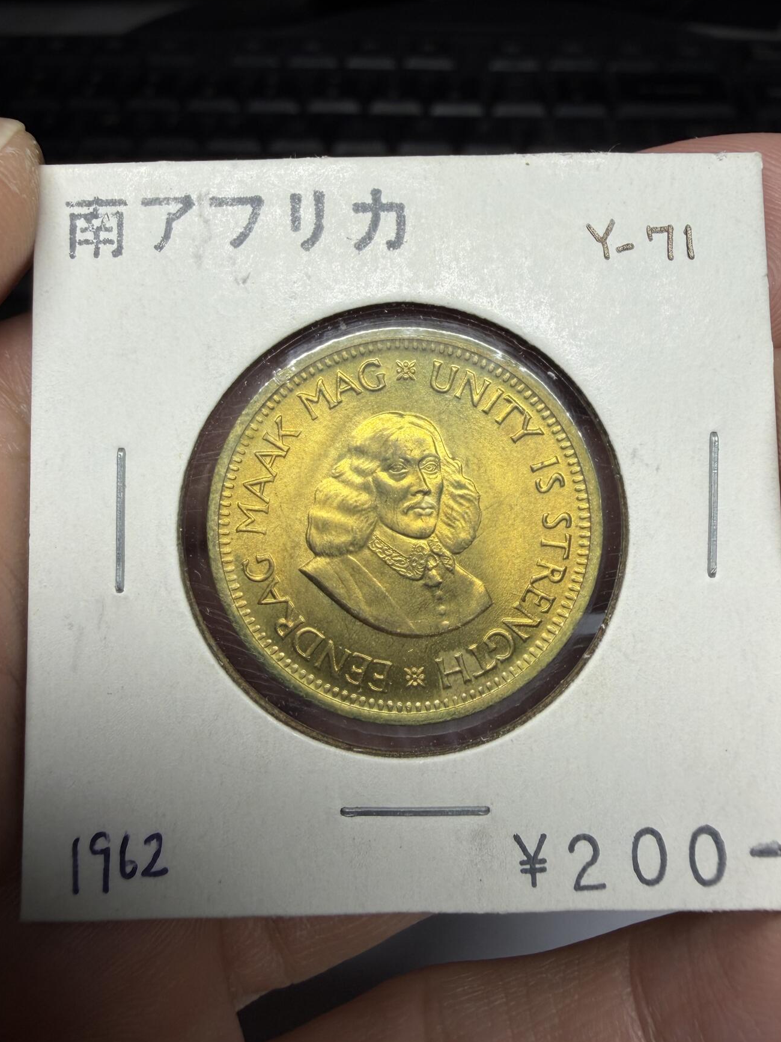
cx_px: 383
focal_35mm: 27
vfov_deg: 65.3
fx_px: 812
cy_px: 532
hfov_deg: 51.4
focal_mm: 2.22
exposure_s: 1/152
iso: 40
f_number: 2.2
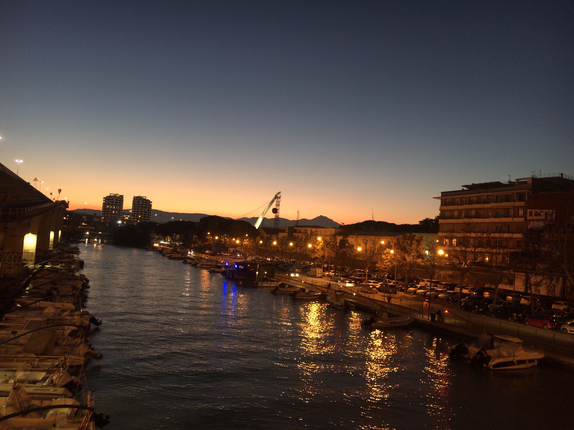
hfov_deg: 61.7
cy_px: 215
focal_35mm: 29
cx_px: 287
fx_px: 481
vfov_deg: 48.2
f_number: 2.2
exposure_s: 1/17
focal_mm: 4.15
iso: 320
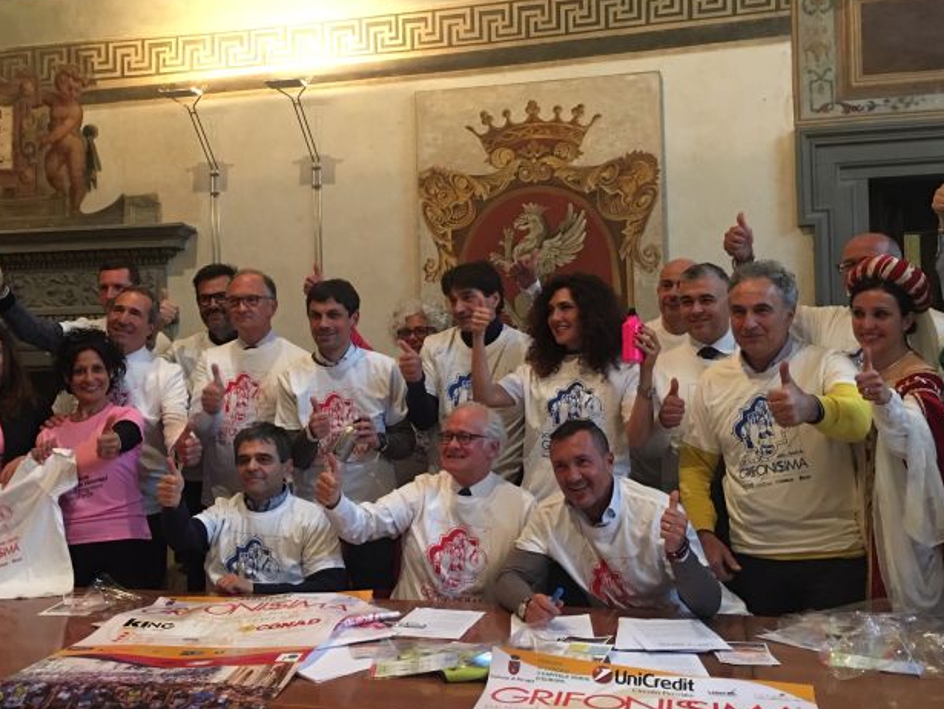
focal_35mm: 38
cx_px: 414
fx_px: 1037
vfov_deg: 37.7
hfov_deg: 48.8
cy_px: 322
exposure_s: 1/10
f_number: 2.2
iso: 100
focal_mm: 4.15
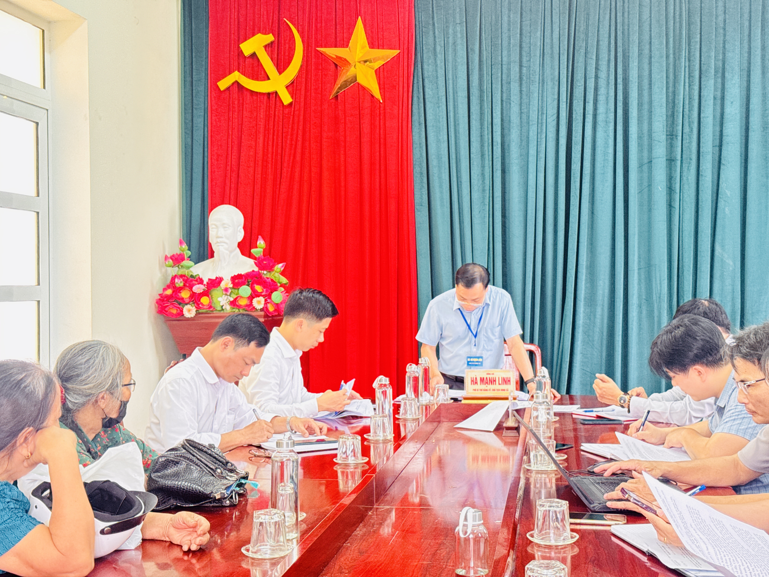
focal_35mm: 48
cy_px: 288
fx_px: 1066
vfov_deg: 30.3
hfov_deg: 39.7
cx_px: 384
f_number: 1.78
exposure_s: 1/33
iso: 250
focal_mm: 6.76
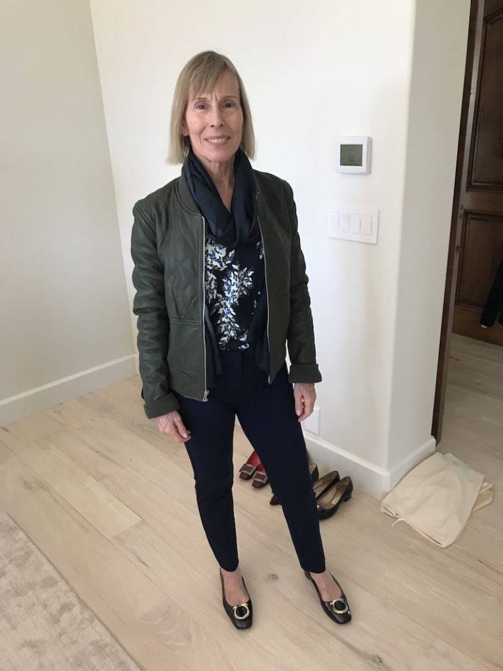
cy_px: 336
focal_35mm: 28
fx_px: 542
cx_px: 252
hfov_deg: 49.7
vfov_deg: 63.4
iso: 25
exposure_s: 1/30
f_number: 1.8
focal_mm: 3.99
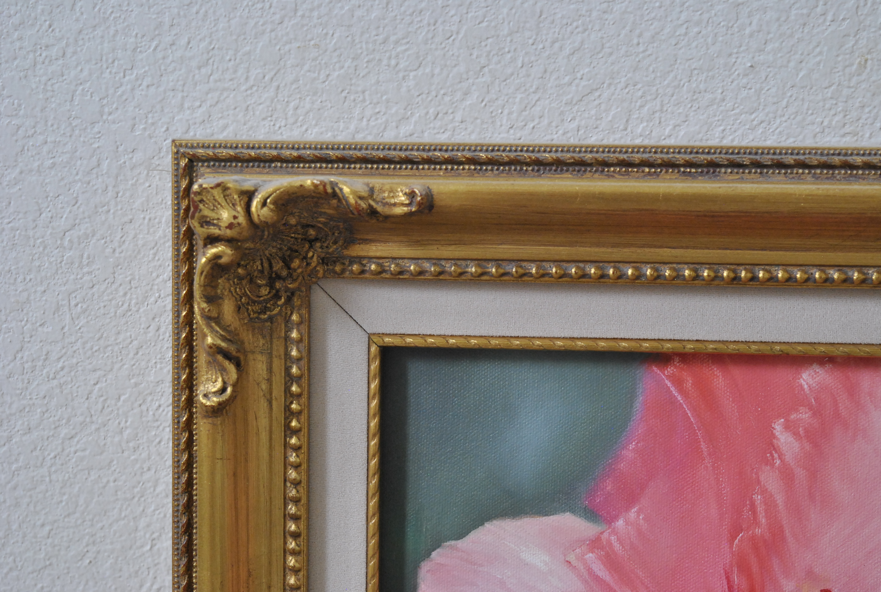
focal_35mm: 63
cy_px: 296
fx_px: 1545
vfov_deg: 21.7
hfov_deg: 31.8
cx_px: 440
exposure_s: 1/60
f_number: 8
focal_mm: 42
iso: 800
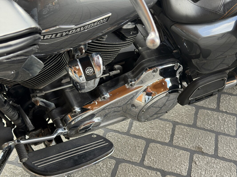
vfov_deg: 30.3
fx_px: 329
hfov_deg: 39.7
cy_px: 88
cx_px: 118
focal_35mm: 48
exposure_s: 1/194
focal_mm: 6.76
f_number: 1.78
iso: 100
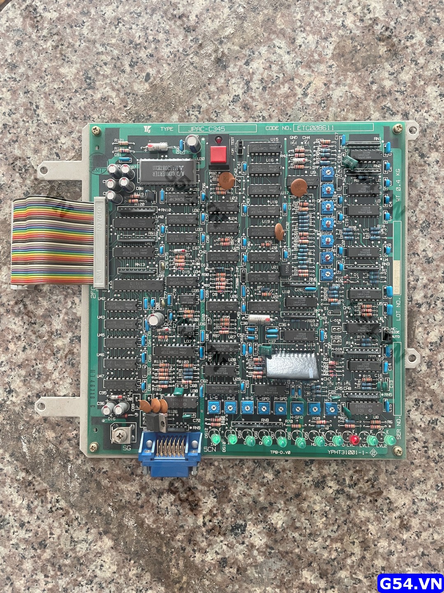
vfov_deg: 67.3
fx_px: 445
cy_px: 296
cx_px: 222
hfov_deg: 53.1
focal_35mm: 26
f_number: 1.6
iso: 500
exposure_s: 1/60
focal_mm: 4.2
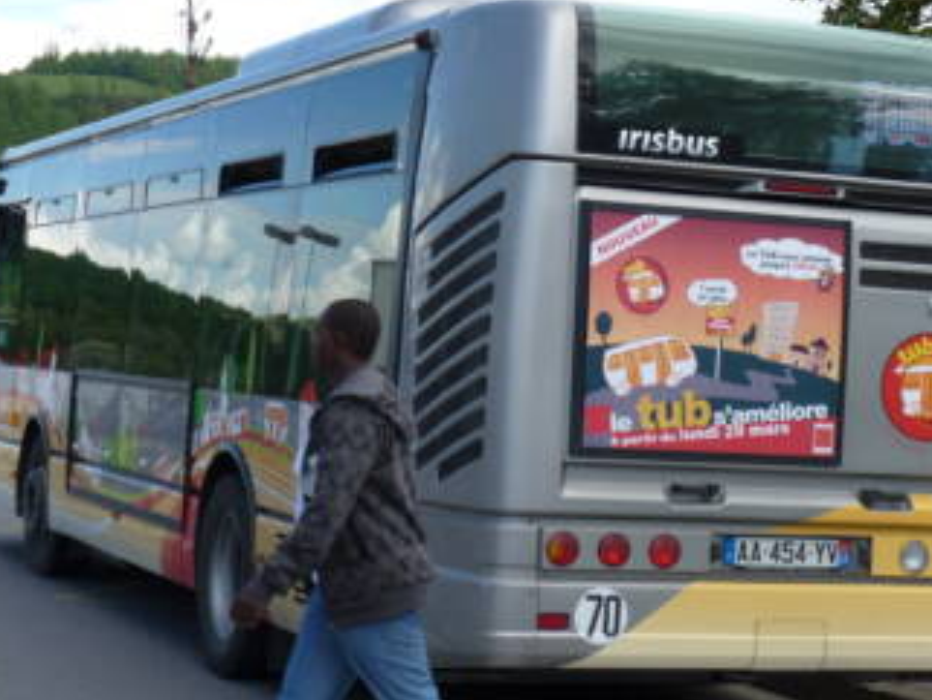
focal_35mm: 95
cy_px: 341
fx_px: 2559
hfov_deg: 20.6
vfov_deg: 15.6
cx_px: 549
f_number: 4.5
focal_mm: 10.8
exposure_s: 1/200
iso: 80
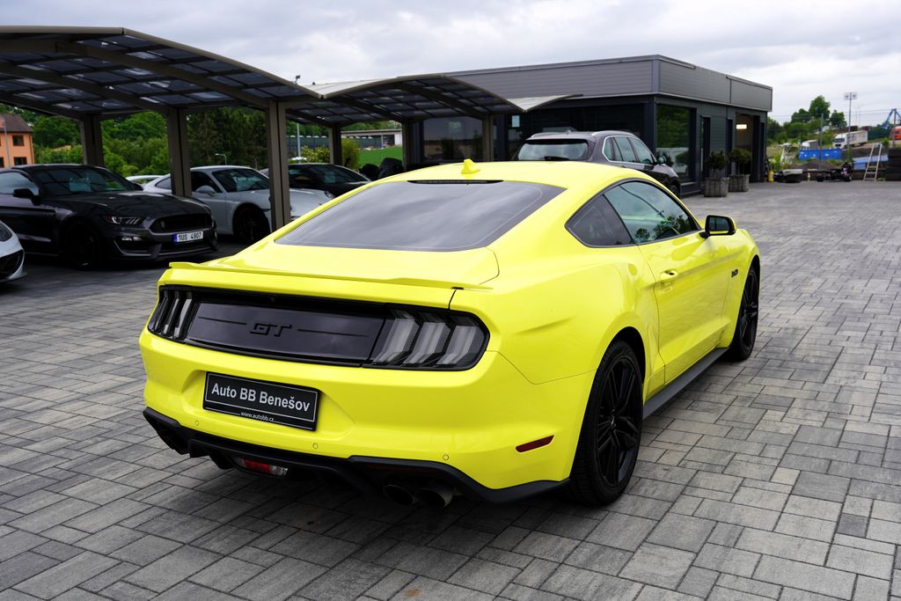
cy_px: 300
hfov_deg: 55.8
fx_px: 851
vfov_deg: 38.9
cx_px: 450
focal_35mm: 34
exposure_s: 1/100
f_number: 7.1
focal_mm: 34
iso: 100
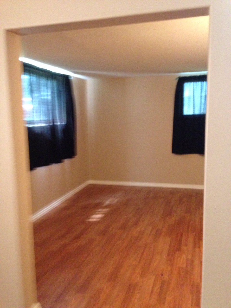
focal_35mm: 33
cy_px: 154
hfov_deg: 42.9
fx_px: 294
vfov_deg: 55.4
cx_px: 116
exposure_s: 1/15
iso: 640
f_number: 2.4
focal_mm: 4.12
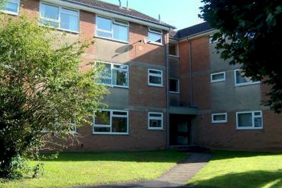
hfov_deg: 43.5
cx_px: 126
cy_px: 78
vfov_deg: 29.8
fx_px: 352
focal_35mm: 45
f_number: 2.8
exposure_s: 1/250
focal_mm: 6.3
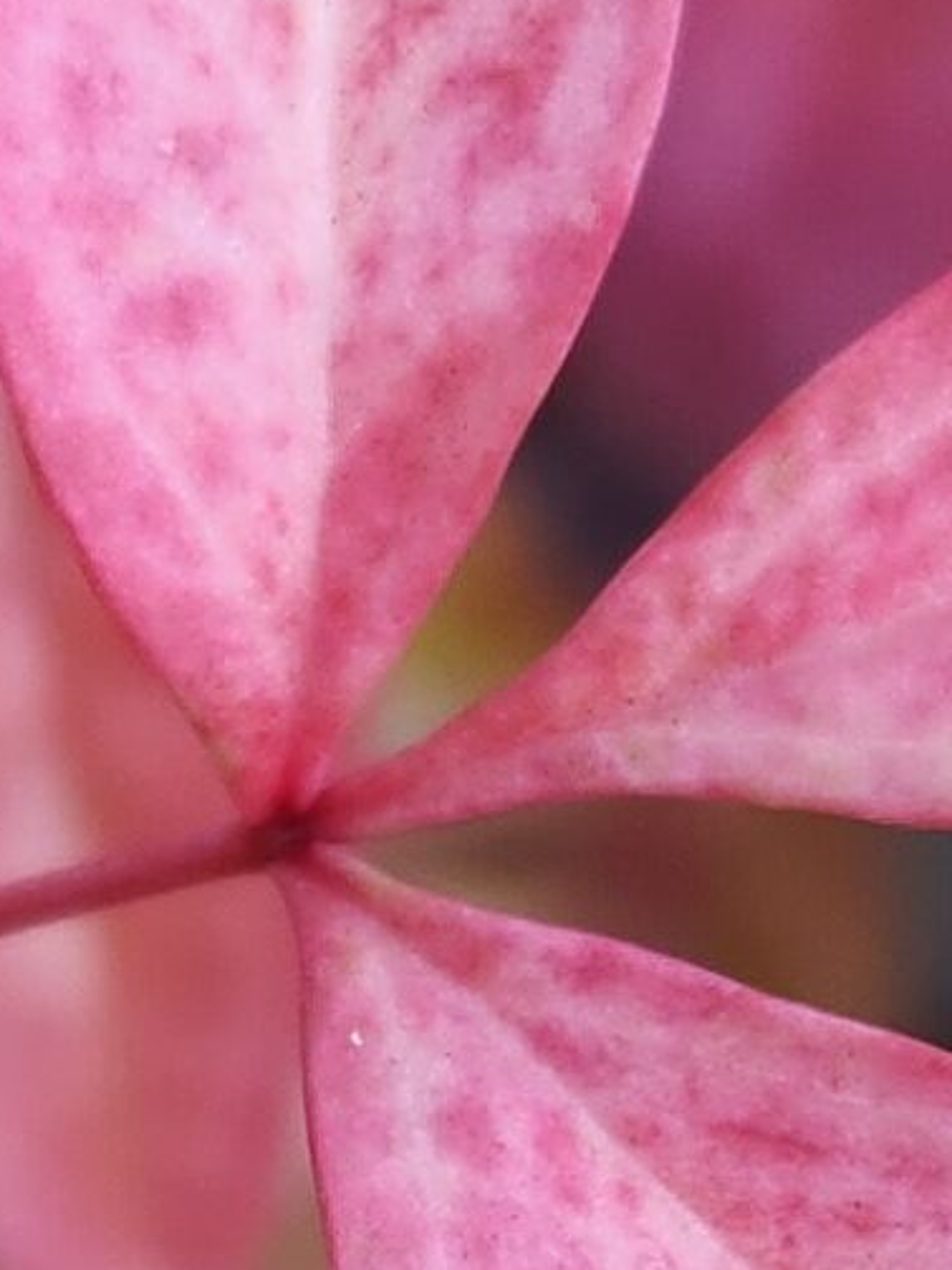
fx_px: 6713
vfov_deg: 10.7
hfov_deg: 8.1
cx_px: 215
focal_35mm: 183
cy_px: 1336
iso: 80
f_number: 1.8
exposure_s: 1/180
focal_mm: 5.4
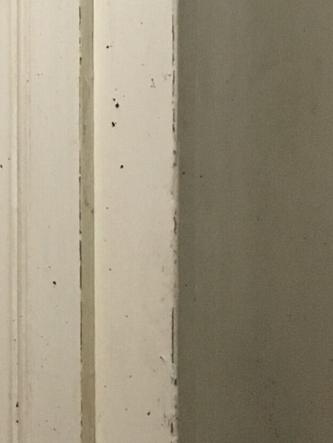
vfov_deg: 13.7
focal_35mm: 141
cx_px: -369
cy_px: -42
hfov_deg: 9.7
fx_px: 1808
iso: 160
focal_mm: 4.15
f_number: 2.2
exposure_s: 1/33
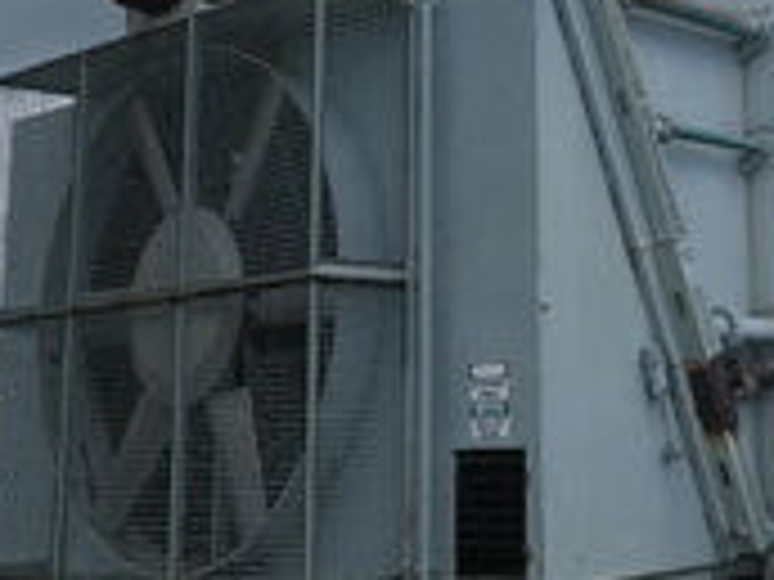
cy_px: 139
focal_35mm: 65
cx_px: 738
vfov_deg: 22.4
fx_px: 1453
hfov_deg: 28.3
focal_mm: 5
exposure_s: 1/800
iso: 80
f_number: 4.2
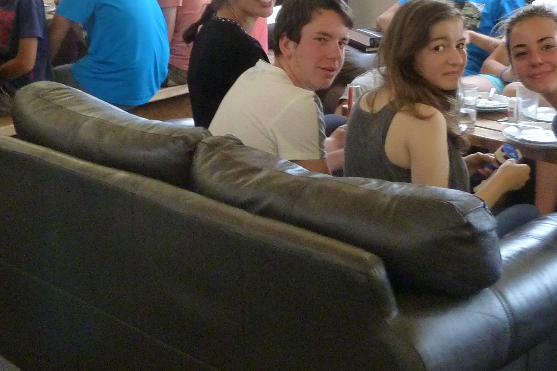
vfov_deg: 21.2
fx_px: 975
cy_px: 54
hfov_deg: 31.7
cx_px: 200
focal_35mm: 63
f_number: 2.8
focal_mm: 4.5
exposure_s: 1/30
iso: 400
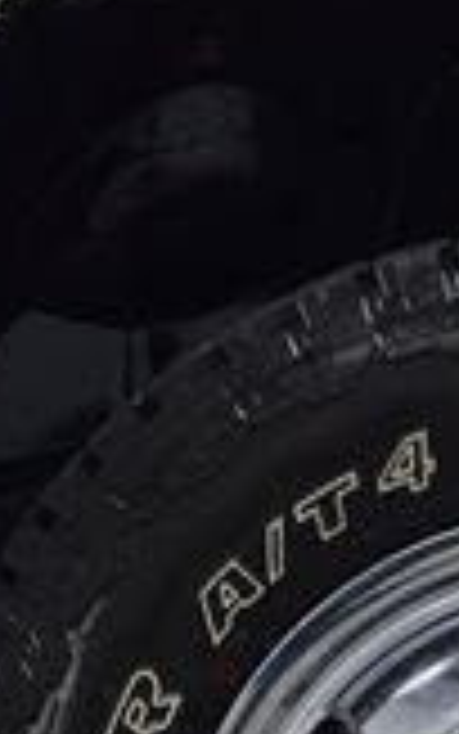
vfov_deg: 14.0
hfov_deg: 9.0
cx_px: 585
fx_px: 2880
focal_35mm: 144
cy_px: 934
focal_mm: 24
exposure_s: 1/15
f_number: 6.3
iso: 450
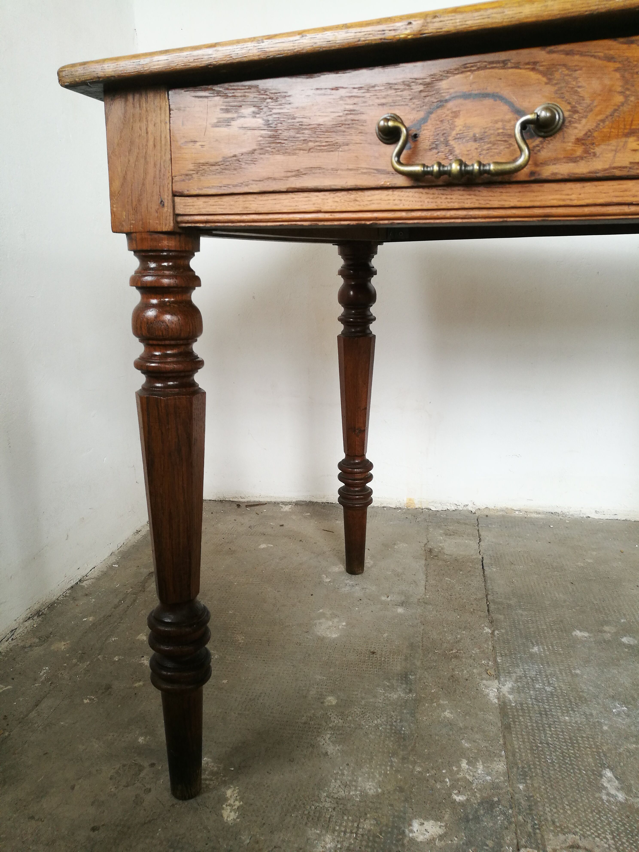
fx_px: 665
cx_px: 320
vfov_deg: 65.3
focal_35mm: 27
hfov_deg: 51.4
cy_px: 426
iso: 100
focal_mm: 4.5
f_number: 2.2
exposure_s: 1/50
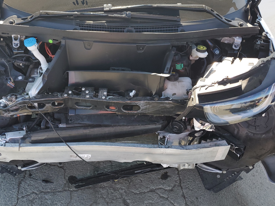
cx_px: 119
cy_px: 77
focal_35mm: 33
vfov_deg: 42.6
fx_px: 262
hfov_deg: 55.2
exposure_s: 1/417
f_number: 1.5
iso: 50
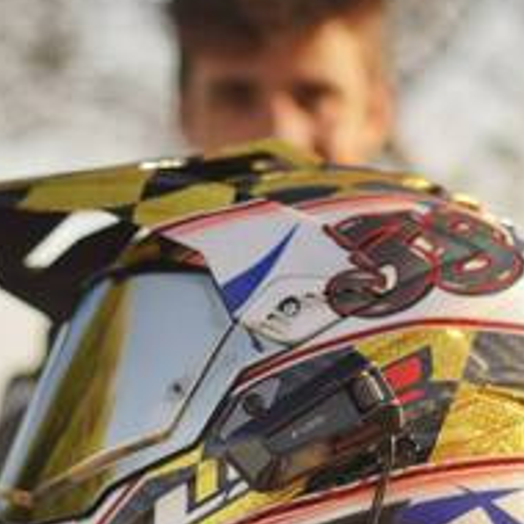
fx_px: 1918
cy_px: 352
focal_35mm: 112
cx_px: 320
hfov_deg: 15.5
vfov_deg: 15.5
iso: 125
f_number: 1.8
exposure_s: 1/1000
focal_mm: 50
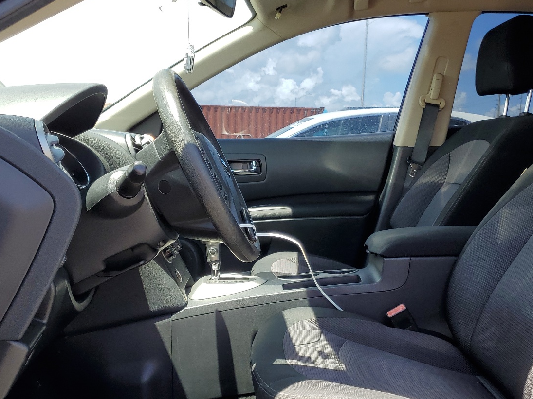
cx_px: 282
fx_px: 585
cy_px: 242
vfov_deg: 37.5
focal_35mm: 38
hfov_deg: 49.0
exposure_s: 1/625
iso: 50
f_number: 1.5
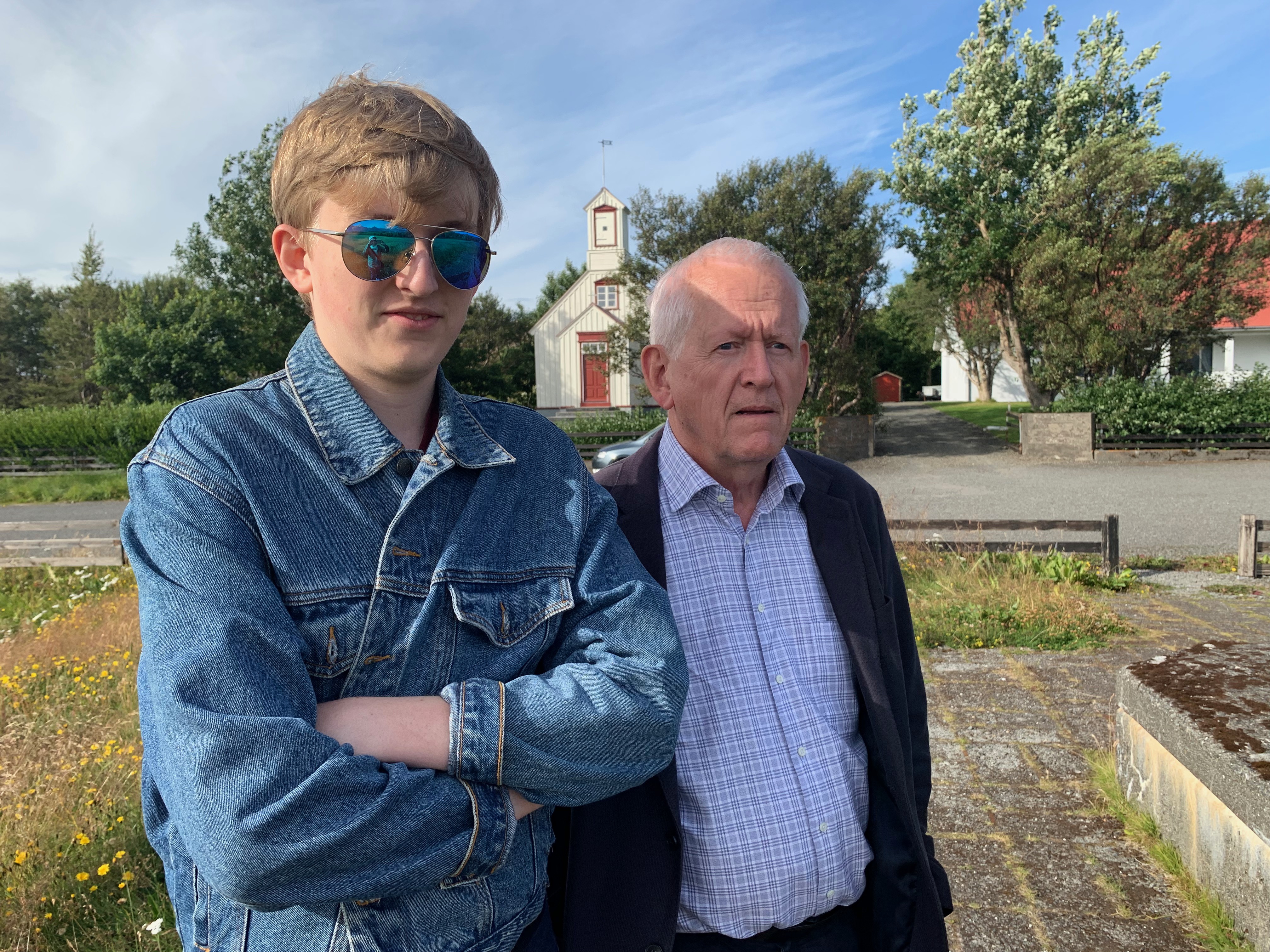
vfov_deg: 53.1
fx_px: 954
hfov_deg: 67.3
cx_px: 635
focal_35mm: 26
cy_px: 476
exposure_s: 1/1190
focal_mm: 4.25
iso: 25
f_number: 1.8
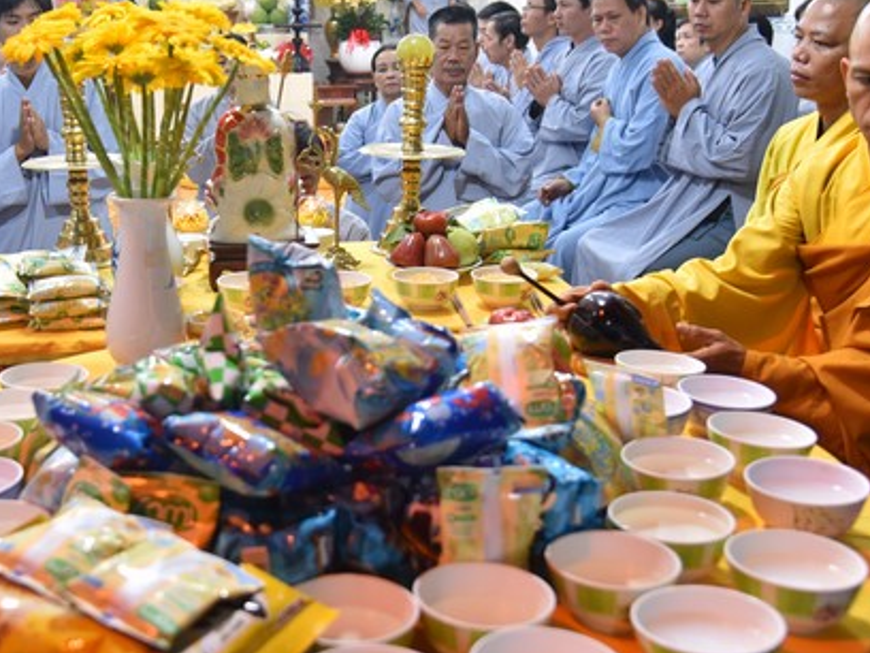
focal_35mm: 49
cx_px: 294
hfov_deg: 38.5
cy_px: 213
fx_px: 1232
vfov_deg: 29.5
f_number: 4
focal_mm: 32
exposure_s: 1/60
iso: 900
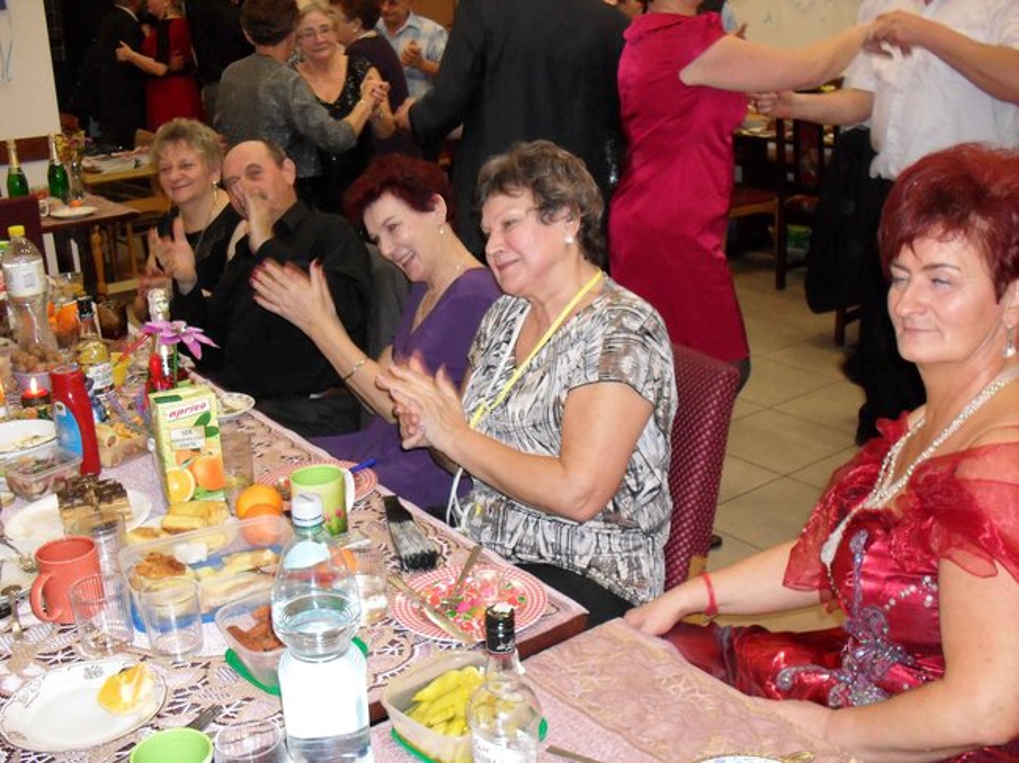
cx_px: 510
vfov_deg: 37.7
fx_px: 1118
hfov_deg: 49.0
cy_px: 382
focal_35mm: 38
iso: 200
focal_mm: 6.3
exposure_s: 1/45
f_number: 2.8
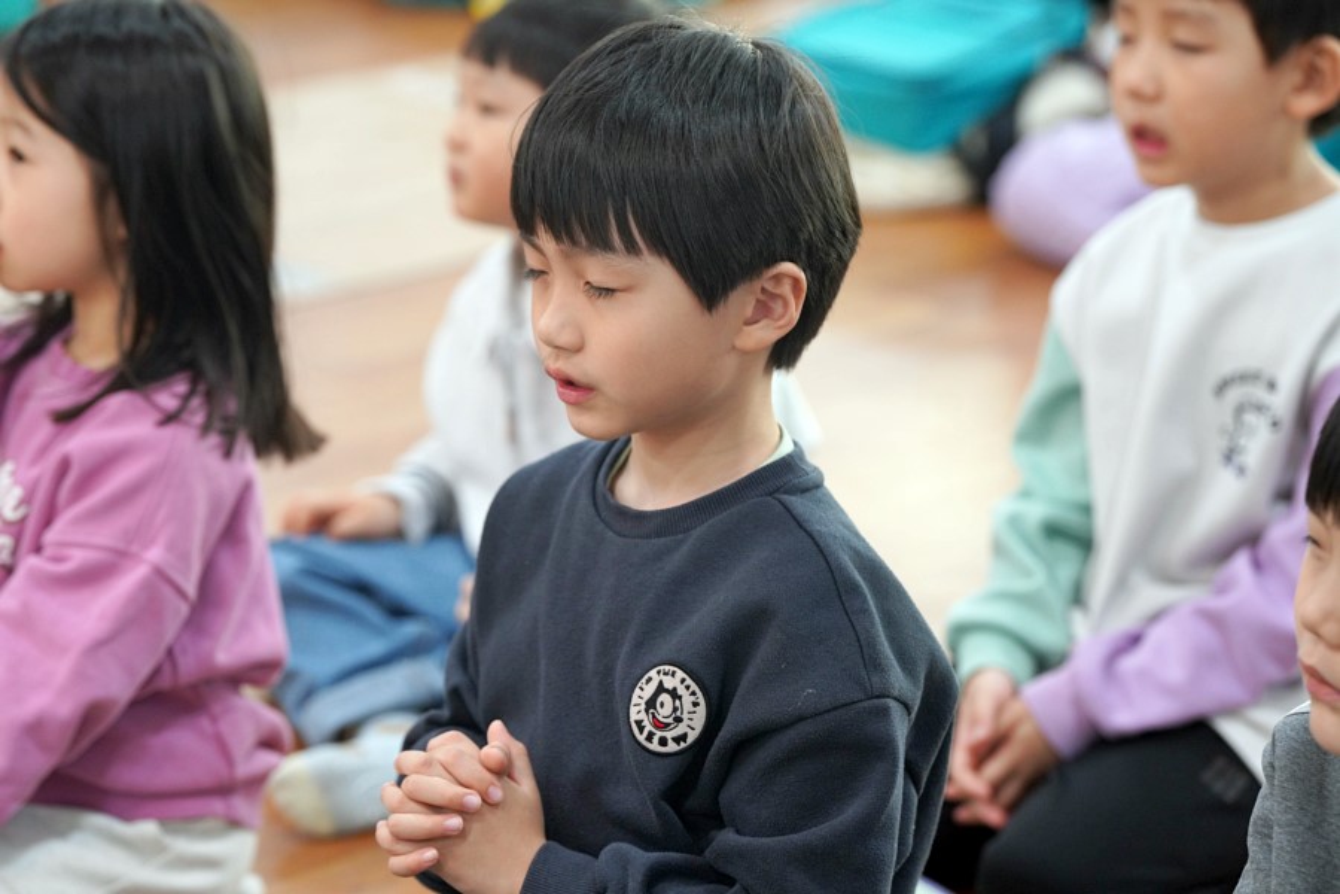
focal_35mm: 123
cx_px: 670
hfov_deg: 16.7
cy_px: 447
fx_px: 4578
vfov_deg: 11.1
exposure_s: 1/160
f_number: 4
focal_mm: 123
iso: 2000
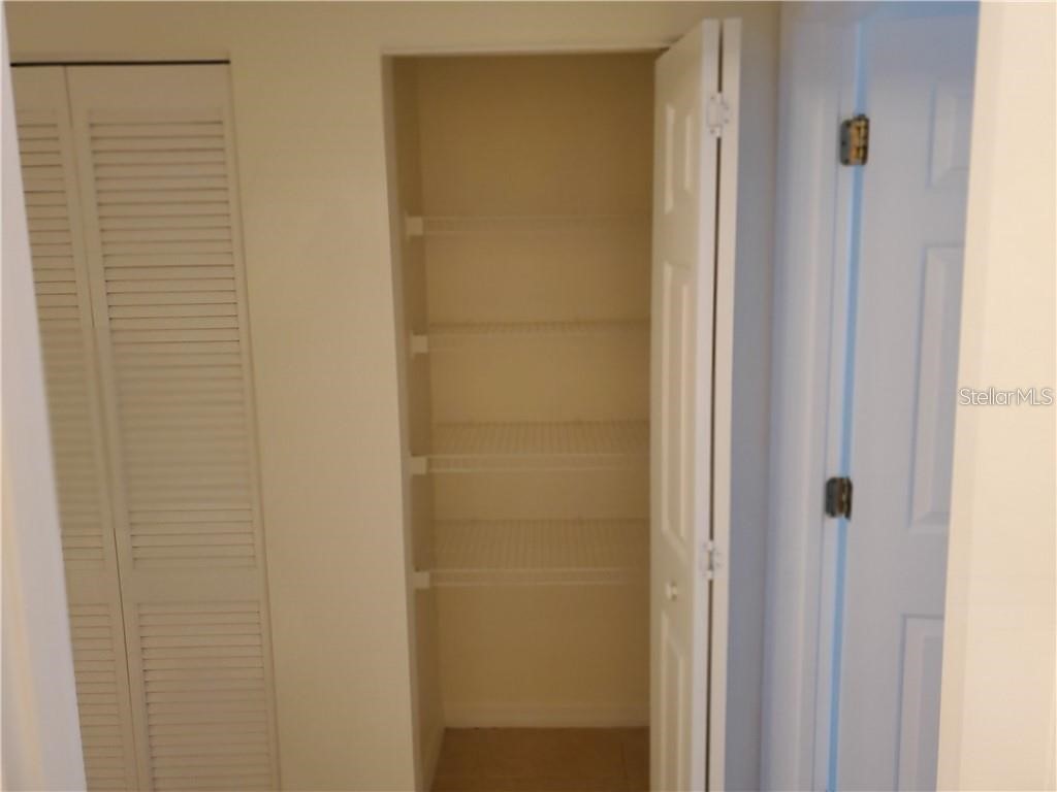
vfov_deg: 53.1
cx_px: 528
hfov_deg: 67.3
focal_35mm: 26
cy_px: 396
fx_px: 794
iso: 200
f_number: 1.5
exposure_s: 1/59
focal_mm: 4.3
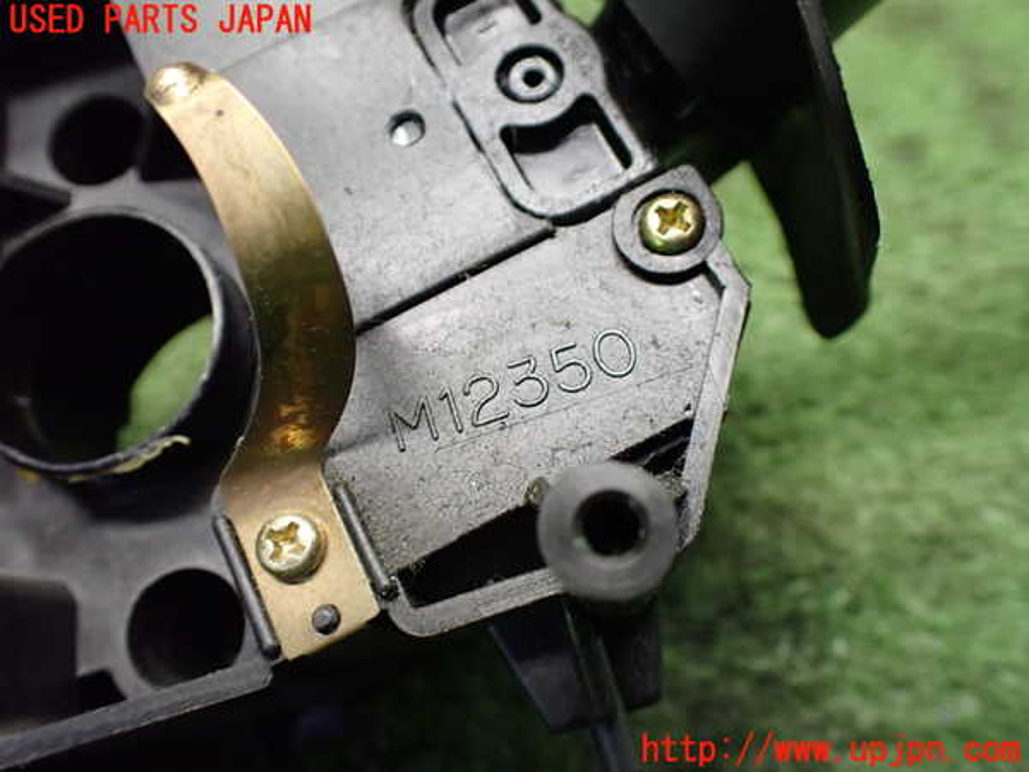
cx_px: 514
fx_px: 892
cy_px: 386
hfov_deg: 60.0
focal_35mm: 30
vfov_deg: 46.8
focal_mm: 5.4
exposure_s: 1/80
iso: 800
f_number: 2.3
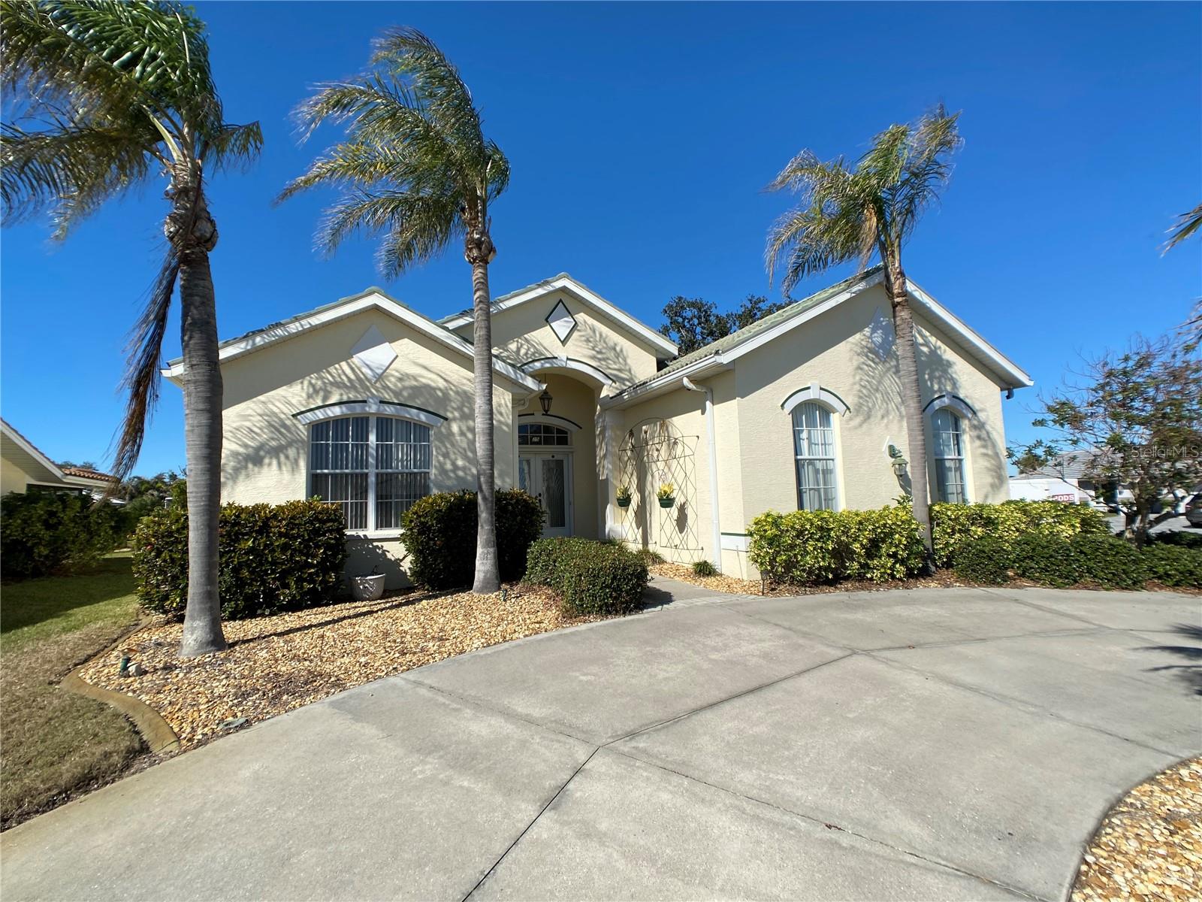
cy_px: 451
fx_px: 903
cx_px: 601
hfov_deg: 67.3
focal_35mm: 26
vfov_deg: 53.1
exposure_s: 1/3846
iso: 32
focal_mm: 4.25
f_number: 1.8
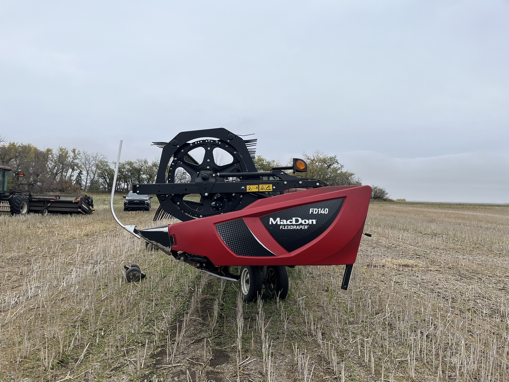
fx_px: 382
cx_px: 254
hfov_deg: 67.3
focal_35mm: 26
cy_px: 191
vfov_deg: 53.1
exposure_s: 1/833
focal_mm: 5.1
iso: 50
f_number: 1.6
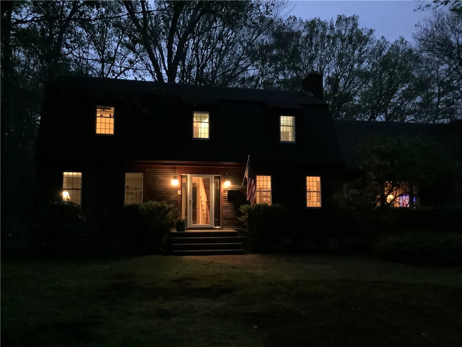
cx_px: 231
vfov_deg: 45.4
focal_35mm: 31
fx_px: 414
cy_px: 174
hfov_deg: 58.4
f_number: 2.4
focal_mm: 3.3
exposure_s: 1/15
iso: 800
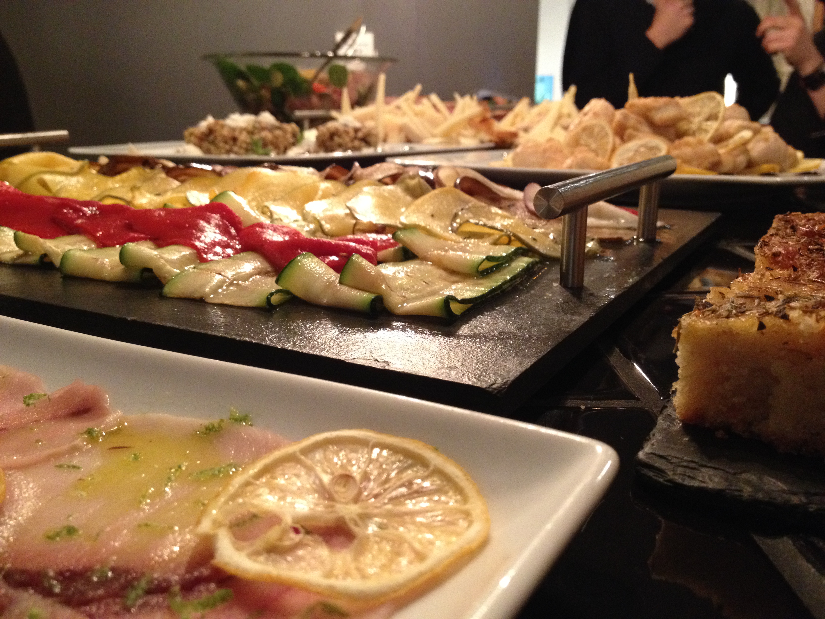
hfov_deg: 52.6
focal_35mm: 35
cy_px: 310
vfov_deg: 40.7
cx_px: 412
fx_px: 834
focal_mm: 4.28
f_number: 2.4
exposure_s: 1/17
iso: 400
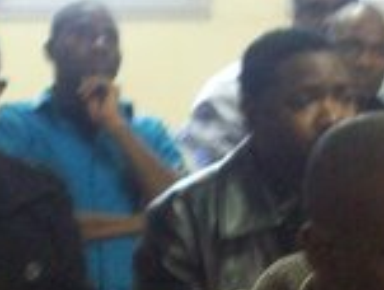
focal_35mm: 173
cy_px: 294
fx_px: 1924
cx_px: 206
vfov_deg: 8.6
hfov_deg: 11.4
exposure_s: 1/8
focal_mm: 7.6
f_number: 3.1
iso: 200
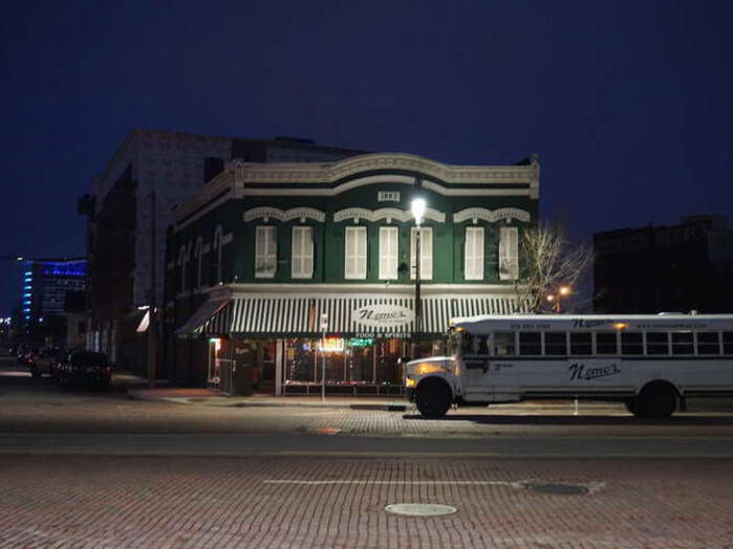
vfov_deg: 32.5
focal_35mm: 45
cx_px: 394
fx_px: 943
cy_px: 272
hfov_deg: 42.4
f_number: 4.5
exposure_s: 1/30
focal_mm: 27
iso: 3200
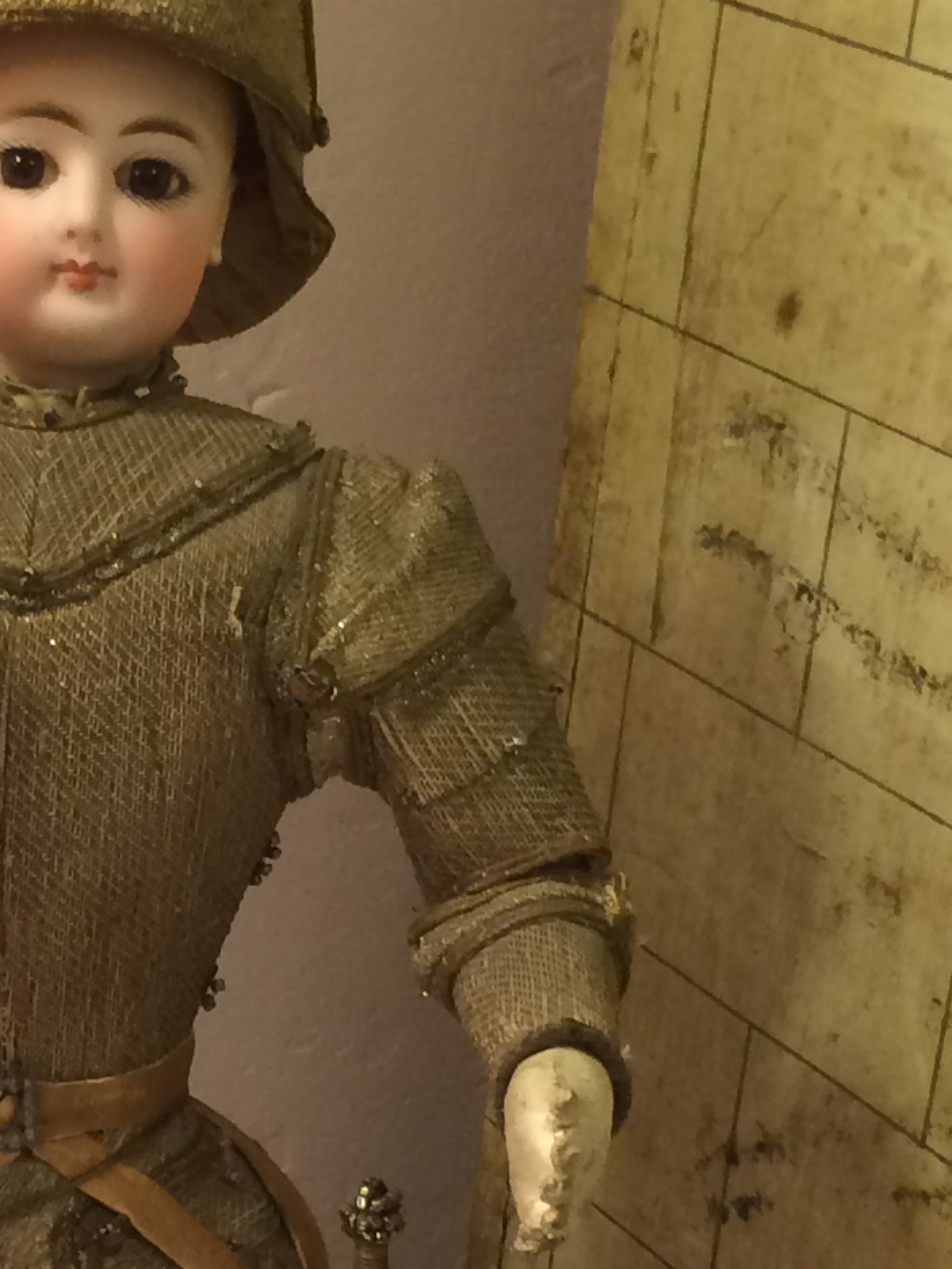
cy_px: 1048
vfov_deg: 19.2
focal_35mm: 101
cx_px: 65
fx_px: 3703
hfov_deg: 14.5
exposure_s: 1/30
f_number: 2.2
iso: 64
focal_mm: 4.15
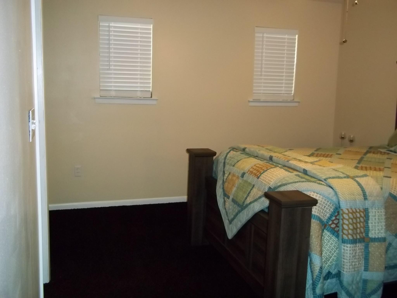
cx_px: 198
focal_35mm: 36
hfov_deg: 51.4
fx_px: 413
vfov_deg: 39.7
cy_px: 149
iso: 320
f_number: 3.1
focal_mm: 6.5
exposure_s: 1/30
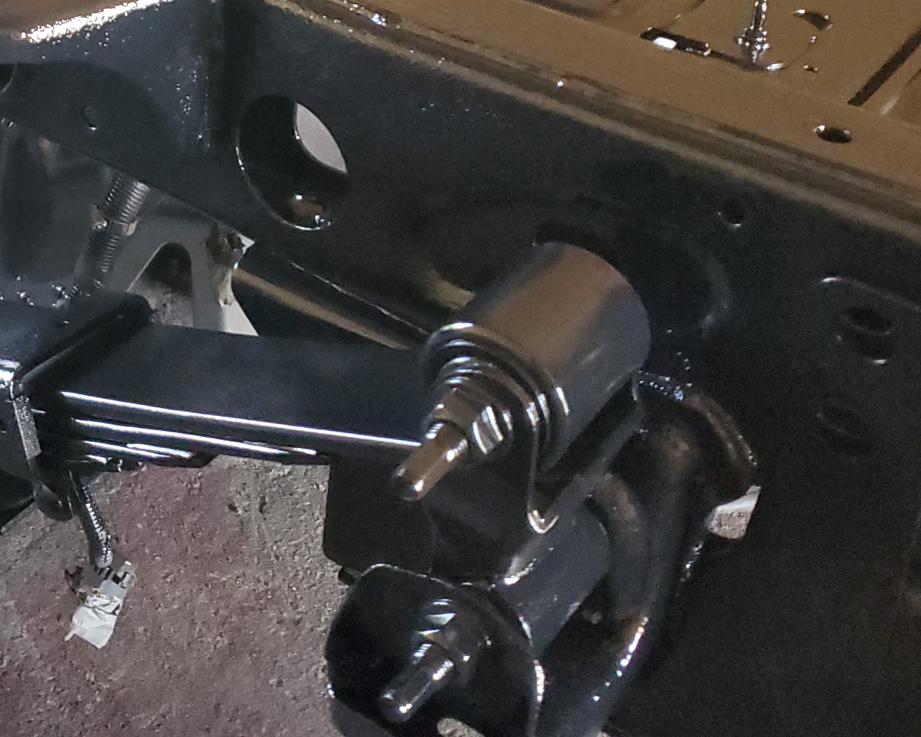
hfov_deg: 29.0
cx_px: 3
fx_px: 1663
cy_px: -87
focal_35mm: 61
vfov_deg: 23.4
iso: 500
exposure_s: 1/60
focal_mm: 4.3
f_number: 1.5
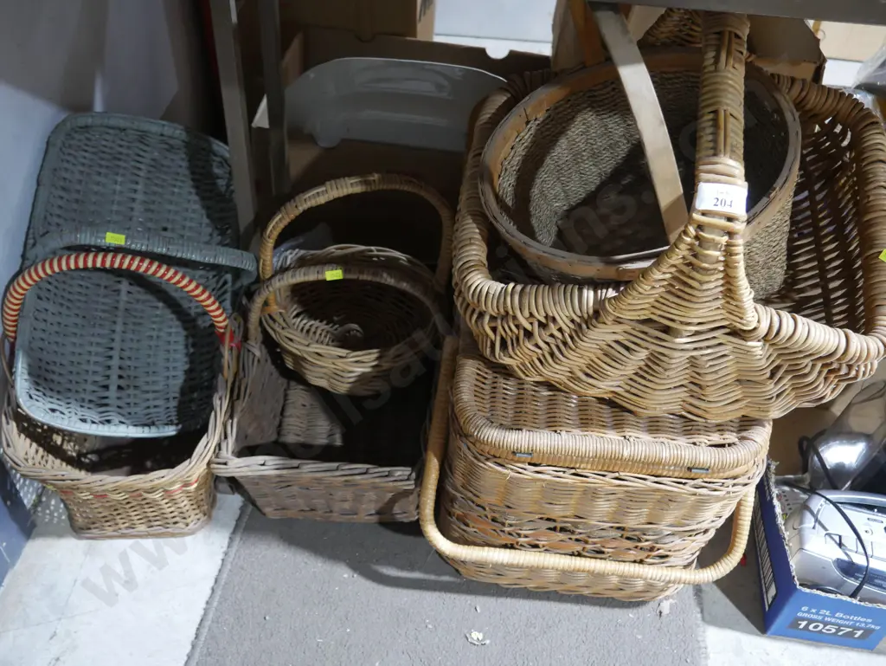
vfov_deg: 44.2
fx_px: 819
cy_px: 333
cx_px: 443
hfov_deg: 56.8
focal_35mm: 32
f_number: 3.6
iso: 2000
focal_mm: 16
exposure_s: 1/60
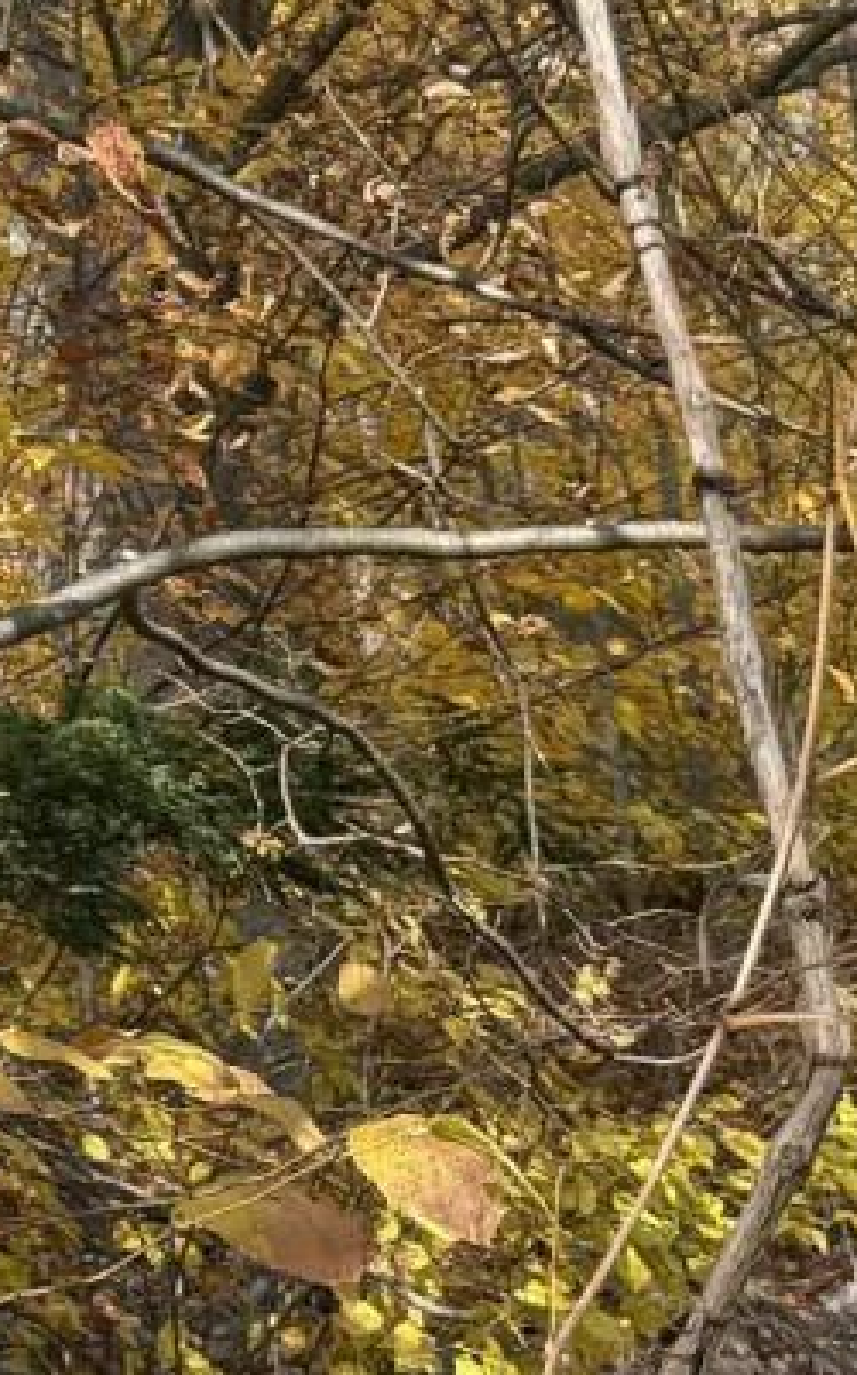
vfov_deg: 14.5
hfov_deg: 9.9
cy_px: 2472
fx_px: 4754
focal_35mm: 127
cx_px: 1375
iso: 80
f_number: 1.78
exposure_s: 1/1174
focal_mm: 6.76
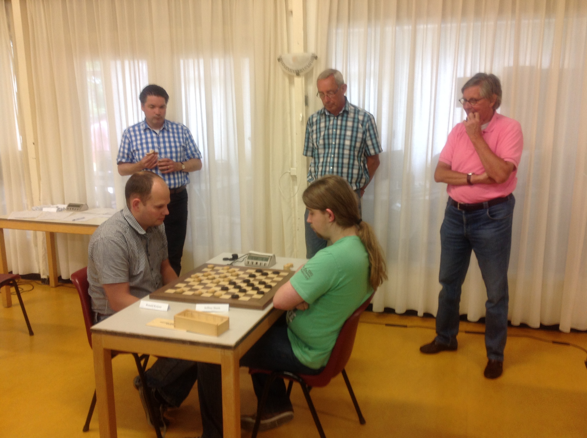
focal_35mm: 35
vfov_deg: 40.6
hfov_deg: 52.7
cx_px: 294
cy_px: 219
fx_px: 593
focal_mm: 4.28
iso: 64
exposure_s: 1/15
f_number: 2.4
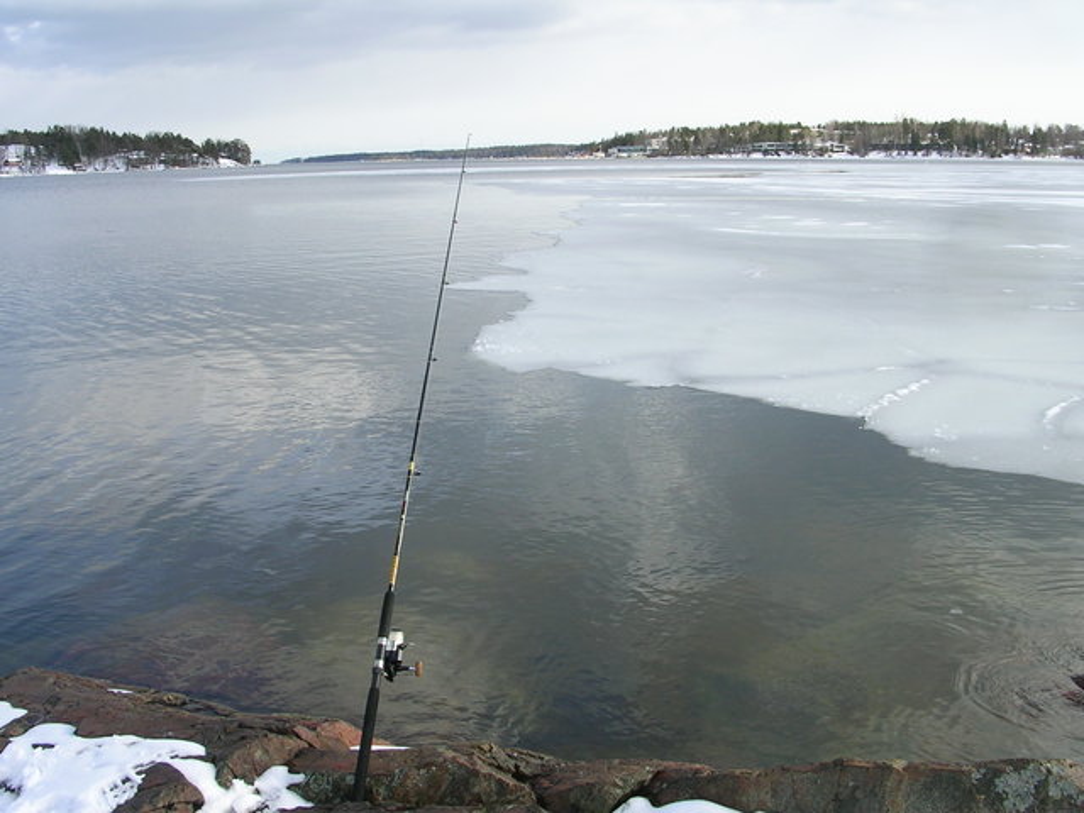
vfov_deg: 37.7
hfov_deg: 49.0
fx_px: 1190
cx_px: 542
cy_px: 406
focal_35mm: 38
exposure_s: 1/148
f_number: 5.6
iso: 50
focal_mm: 5.8
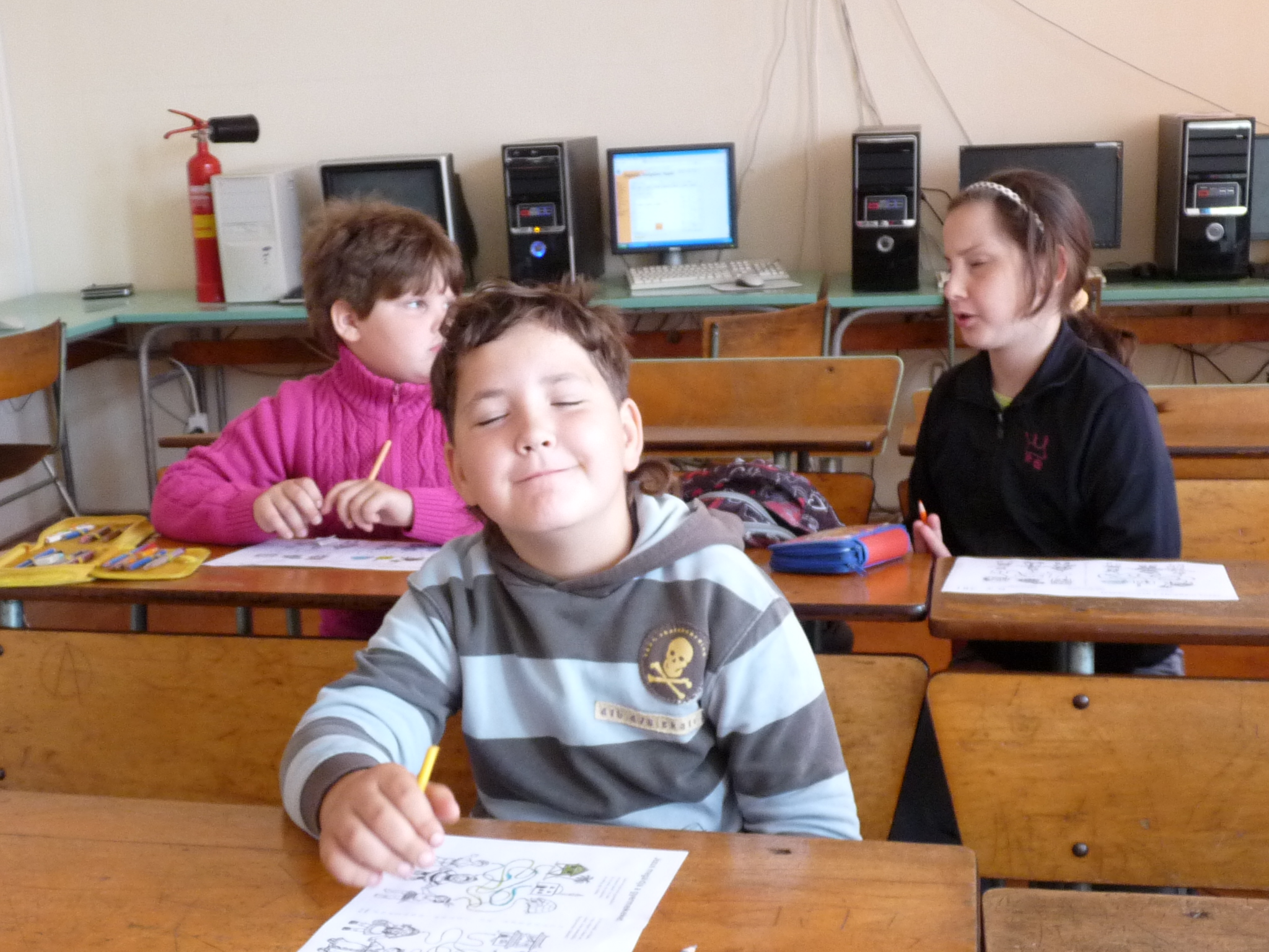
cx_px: 634
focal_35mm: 41
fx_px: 1503
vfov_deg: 35.1
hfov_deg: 45.8
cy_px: 476
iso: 250
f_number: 2.8
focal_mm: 4.8
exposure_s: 1/30
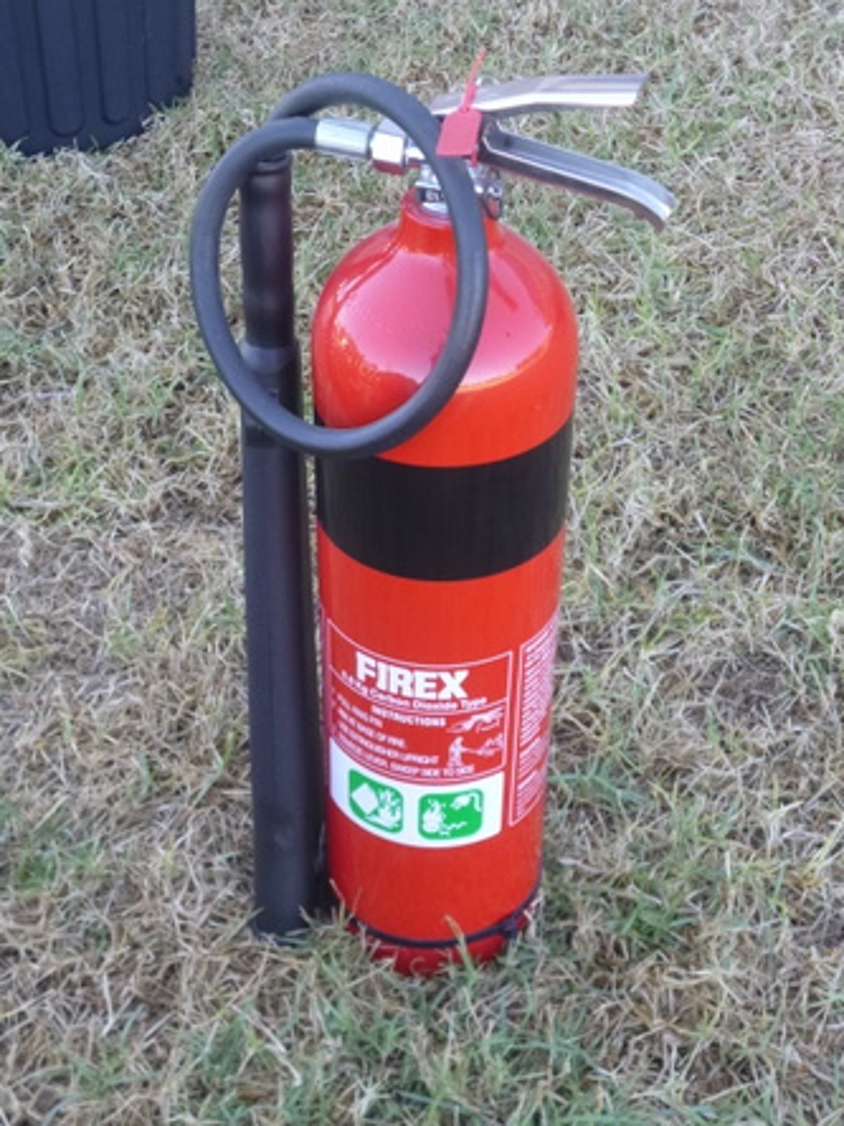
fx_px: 2146
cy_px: 553
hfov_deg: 22.3
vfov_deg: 29.4
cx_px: 416
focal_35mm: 66
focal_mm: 10.9
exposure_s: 1/80
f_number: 4.1
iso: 250
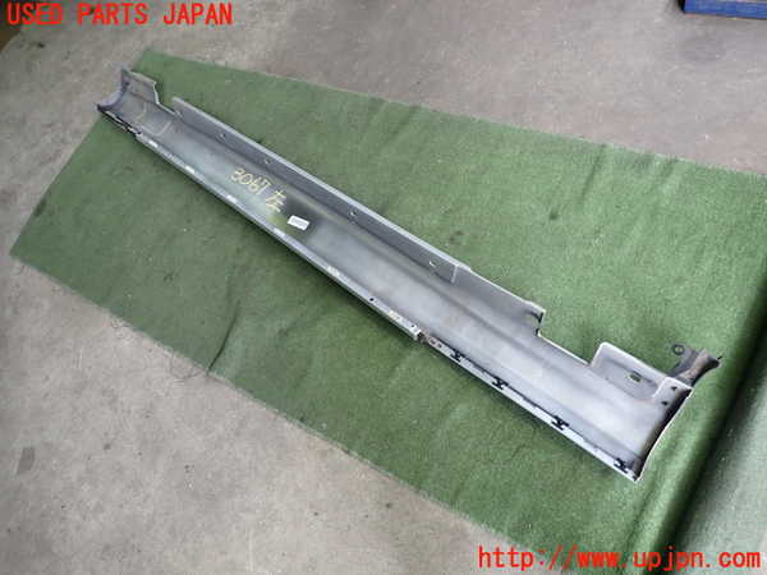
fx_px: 554
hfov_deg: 69.4
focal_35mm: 25
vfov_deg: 54.9
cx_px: 384
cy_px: 288
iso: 200
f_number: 2
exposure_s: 1/80
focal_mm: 4.5
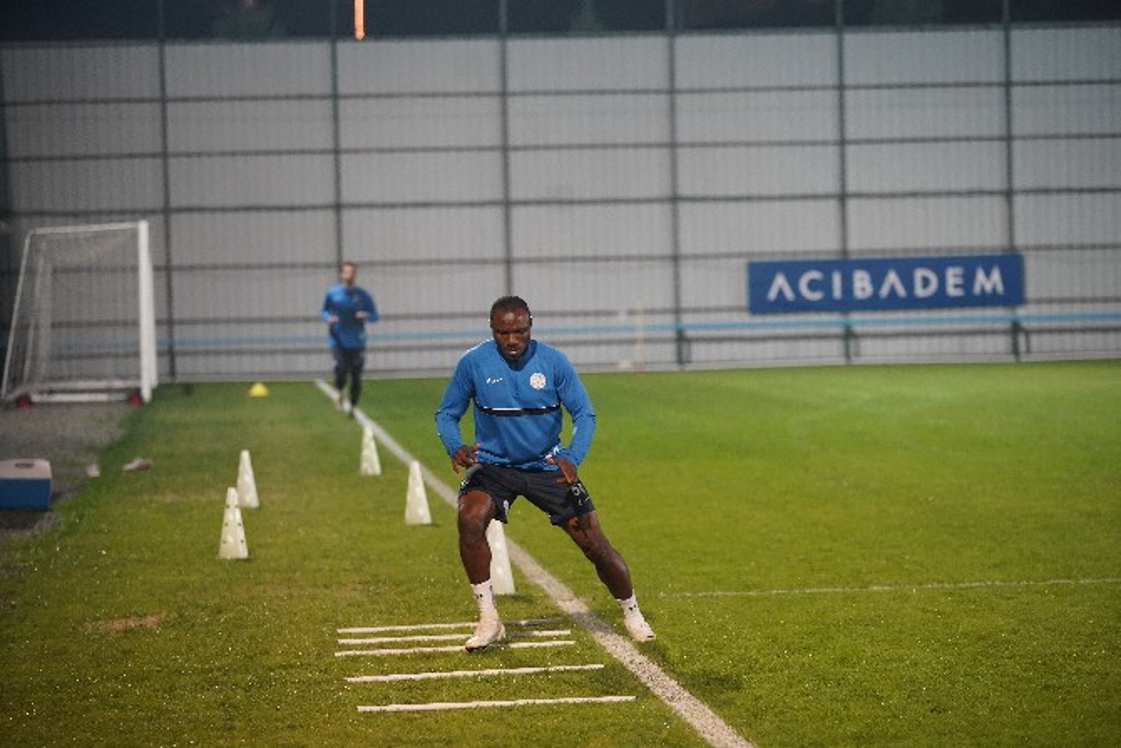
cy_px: 374
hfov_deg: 14.7
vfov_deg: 9.8
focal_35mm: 140
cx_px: 560
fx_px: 4360
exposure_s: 1/320
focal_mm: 140
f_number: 3.2
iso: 4000
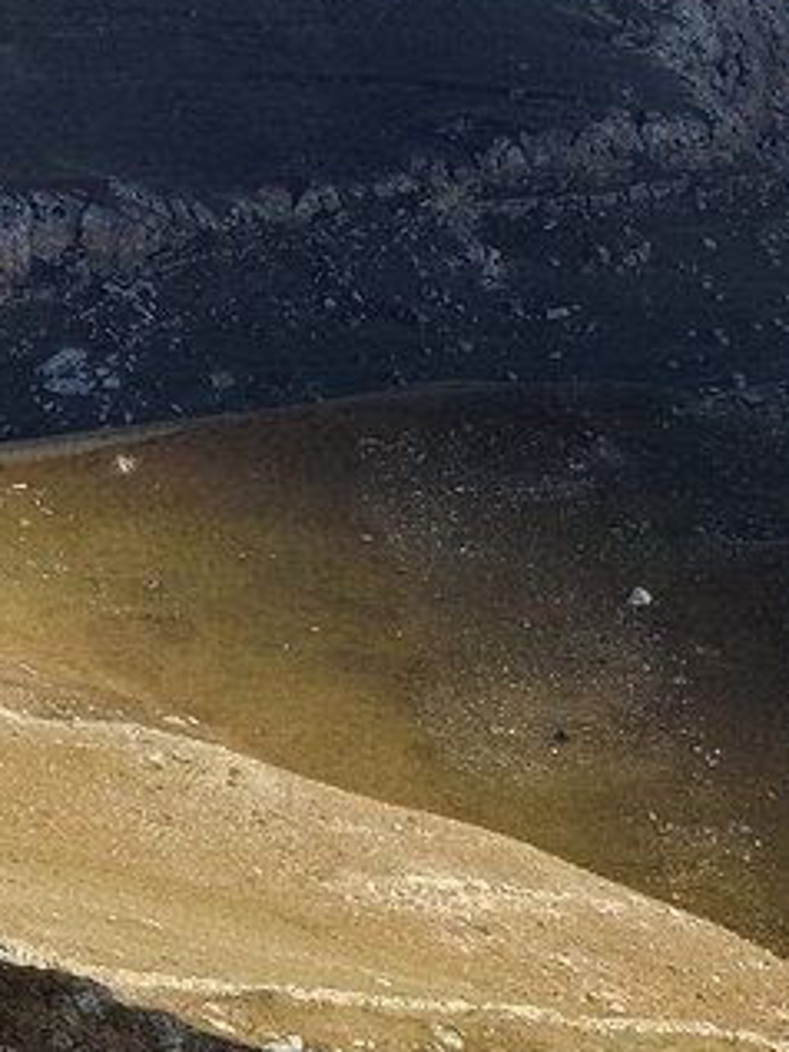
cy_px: 335
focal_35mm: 281
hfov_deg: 5.0
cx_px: -1555
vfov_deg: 7.0
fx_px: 8534
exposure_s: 1/320
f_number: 11
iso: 200
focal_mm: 58
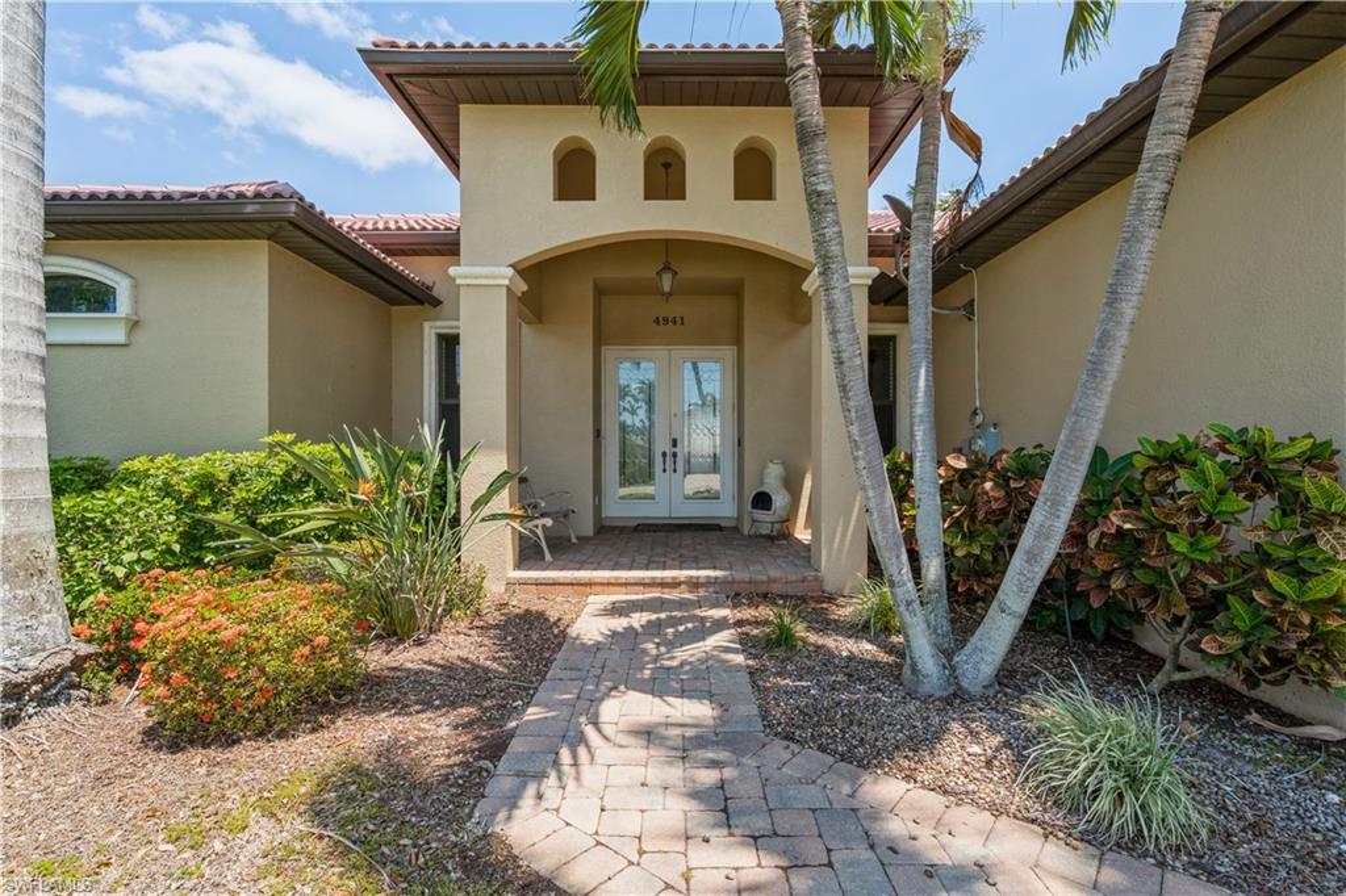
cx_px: 673
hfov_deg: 96.8
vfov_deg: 73.7
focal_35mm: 16
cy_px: 448
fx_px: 598
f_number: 8
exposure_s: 1/200
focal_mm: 16
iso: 200
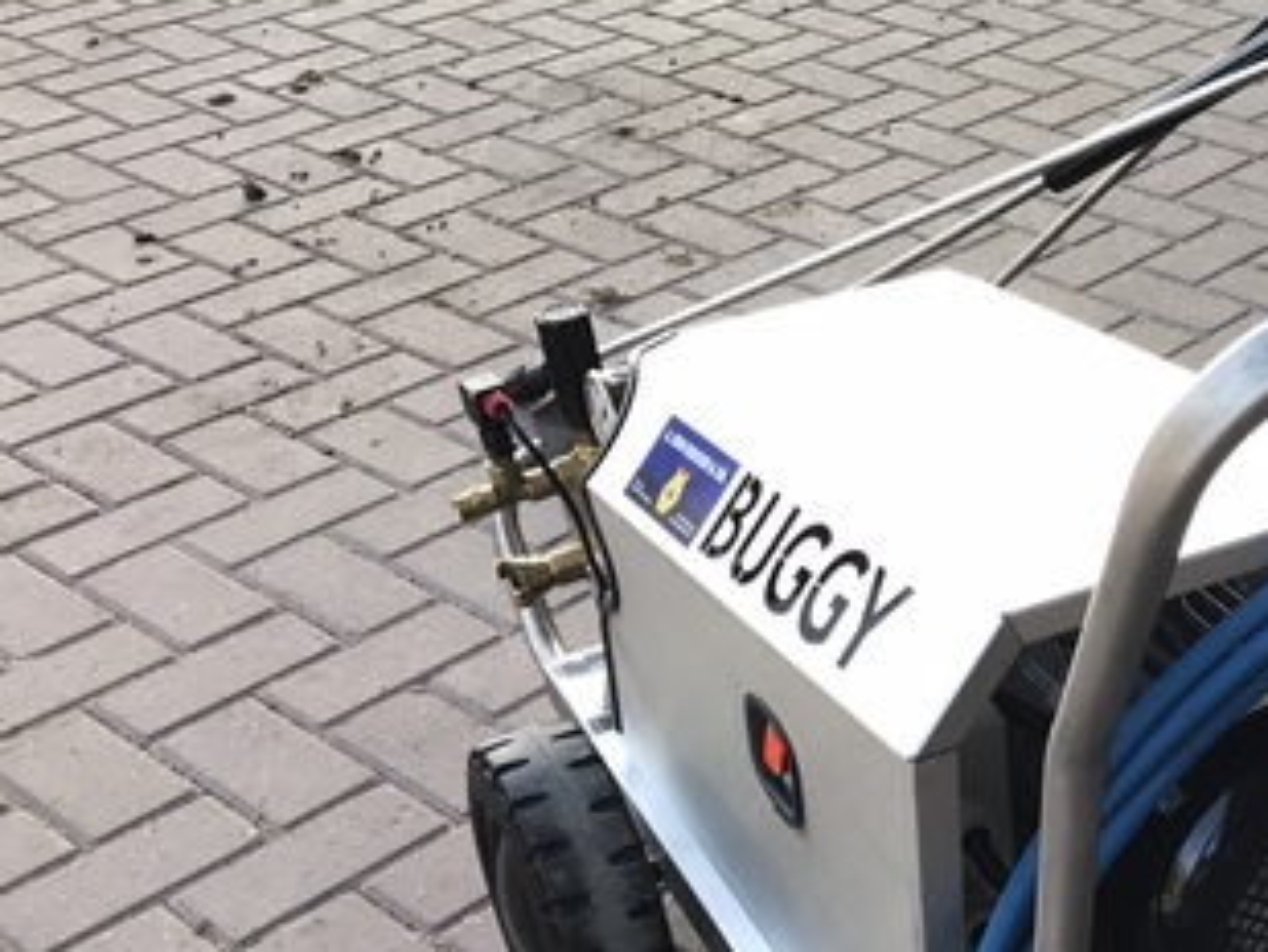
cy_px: 698
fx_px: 2125
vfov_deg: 25.0
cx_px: 1280
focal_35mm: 58
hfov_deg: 30.7
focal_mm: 3.99
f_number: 1.8
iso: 20
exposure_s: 1/108
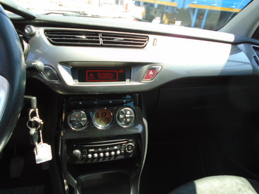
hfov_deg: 67.3
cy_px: 97
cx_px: 130
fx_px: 195
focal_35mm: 26
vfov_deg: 53.1
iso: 100
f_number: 3.2
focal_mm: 4.6
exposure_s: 1/125
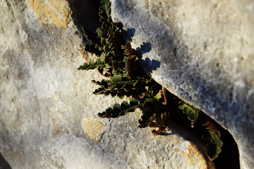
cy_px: 84
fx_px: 900
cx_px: 127
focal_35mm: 128
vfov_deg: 10.8
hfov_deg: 16.1
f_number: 8
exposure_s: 1/160
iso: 100
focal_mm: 85
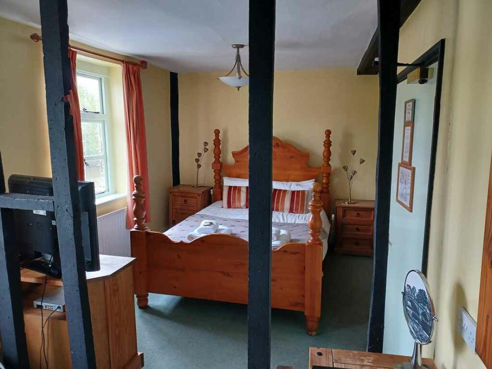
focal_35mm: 25
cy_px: 184
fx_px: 355
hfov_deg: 69.4
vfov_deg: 54.9
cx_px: 246
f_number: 1.8
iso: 200
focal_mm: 4.6
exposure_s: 1/50
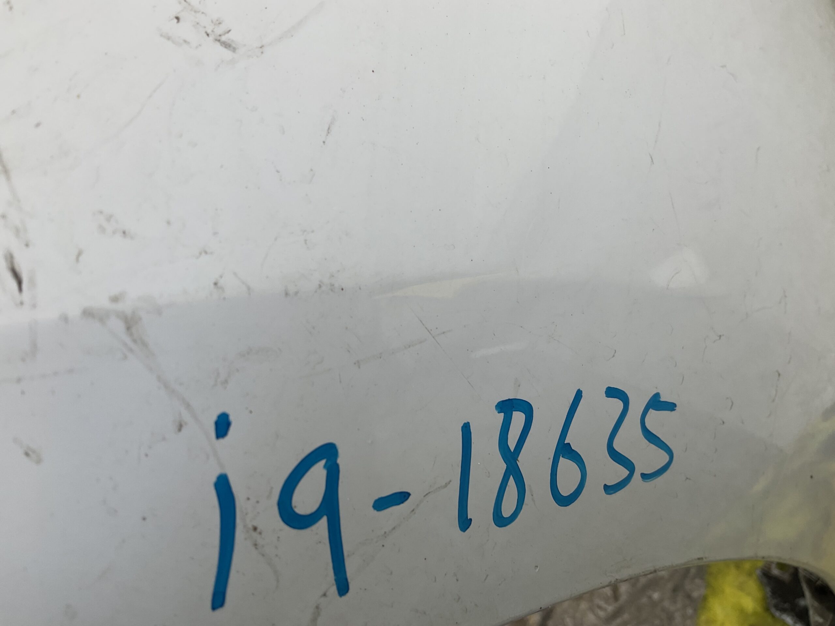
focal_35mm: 29
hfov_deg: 61.7
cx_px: 418
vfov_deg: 48.2
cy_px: 313
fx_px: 700
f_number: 1.8
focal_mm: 3
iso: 20
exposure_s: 1/120
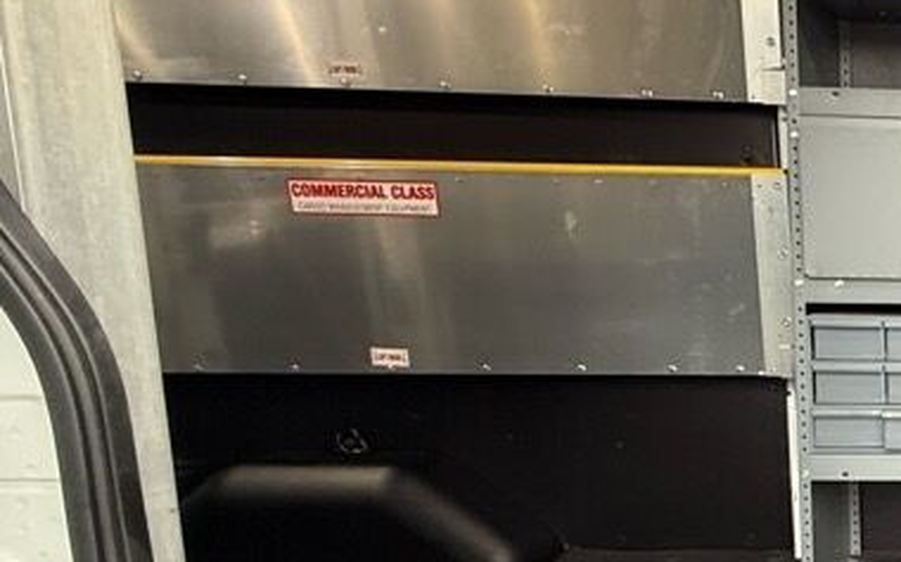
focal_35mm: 40
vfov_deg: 31.6
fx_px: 982
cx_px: 1176
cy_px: 391
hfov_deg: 34.5
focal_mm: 2.22
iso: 320
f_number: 2.2
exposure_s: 1/74
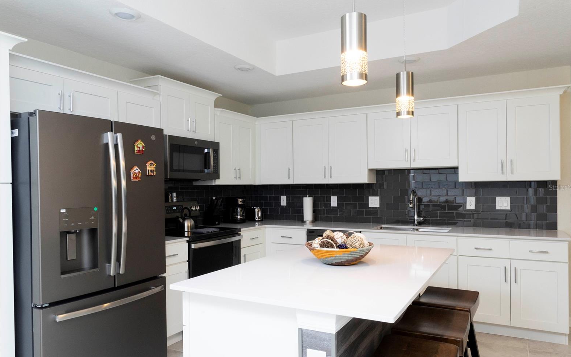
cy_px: 187
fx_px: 405
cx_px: 290
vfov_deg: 47.6
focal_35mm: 26
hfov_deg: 70.4
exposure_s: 1/15
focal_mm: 25
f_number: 14
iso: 1000
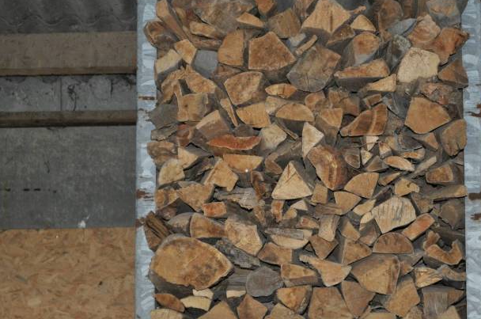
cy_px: 159
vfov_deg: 17.2
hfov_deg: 25.7
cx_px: 252
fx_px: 1054
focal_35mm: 79
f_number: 5.6
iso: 800
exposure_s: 1/60
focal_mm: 50
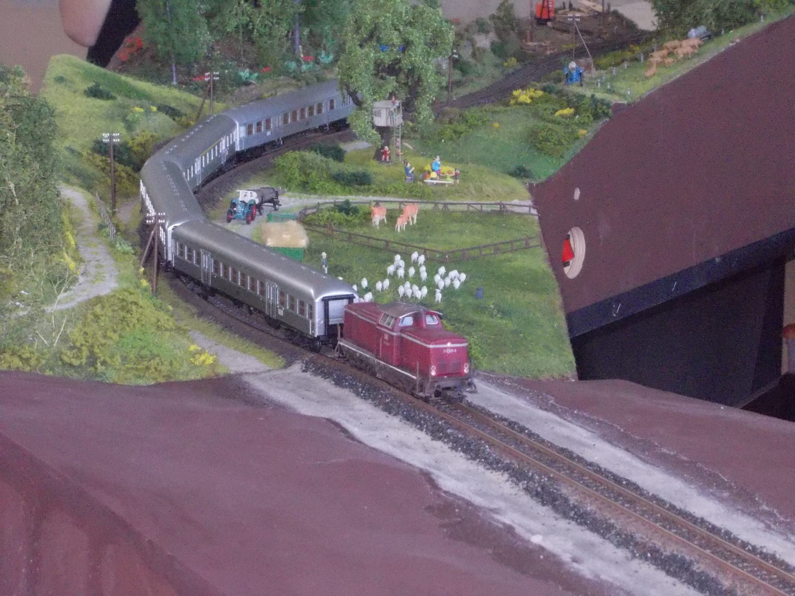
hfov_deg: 14.1
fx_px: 3215
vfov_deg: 10.6
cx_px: 398
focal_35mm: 140
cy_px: 298
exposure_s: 1/60
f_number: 6.8
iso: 800
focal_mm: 20
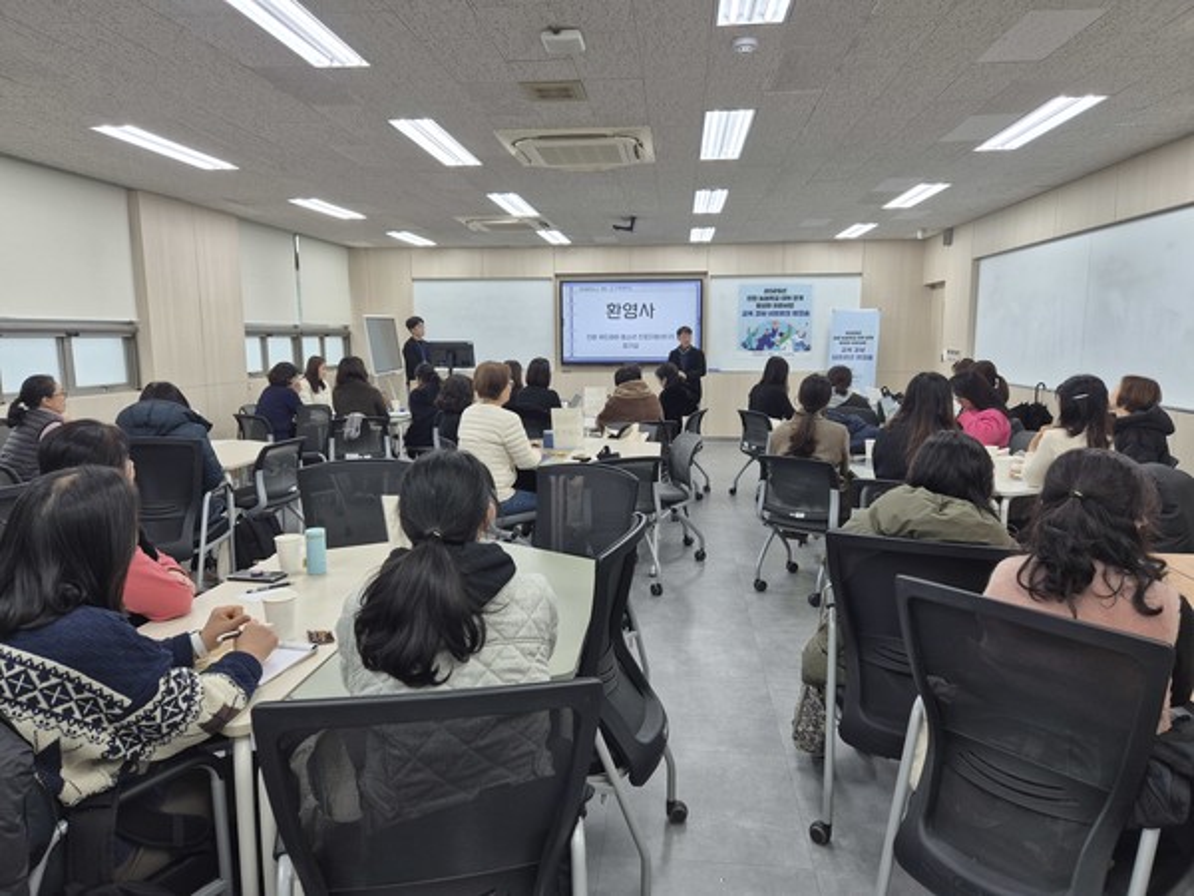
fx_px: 793
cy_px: 448
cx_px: 597
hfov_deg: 73.9
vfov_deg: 58.9
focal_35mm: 23
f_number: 1.8
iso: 64
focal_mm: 5.4
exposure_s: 1/120
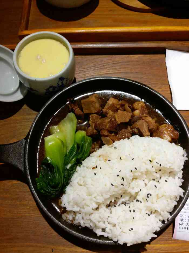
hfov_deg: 49.8
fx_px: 204
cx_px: 94
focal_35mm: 28
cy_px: 126
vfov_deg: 63.4
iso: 64
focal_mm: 3.7
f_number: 1.9
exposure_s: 1/33
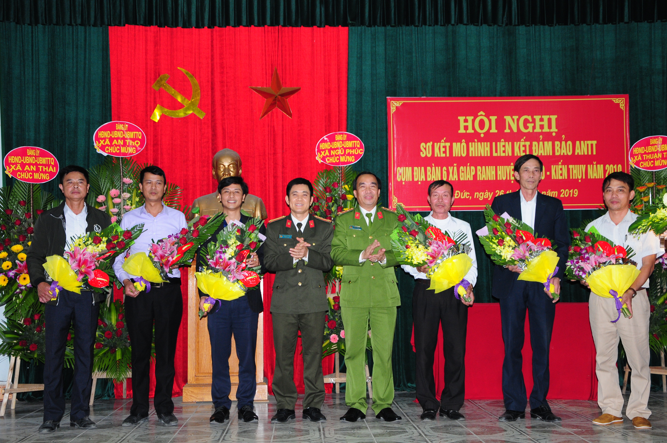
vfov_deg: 27.5
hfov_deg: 40.4
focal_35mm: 49
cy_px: 224
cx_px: 338
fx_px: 907
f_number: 4.2
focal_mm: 32
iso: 640
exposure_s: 1/60
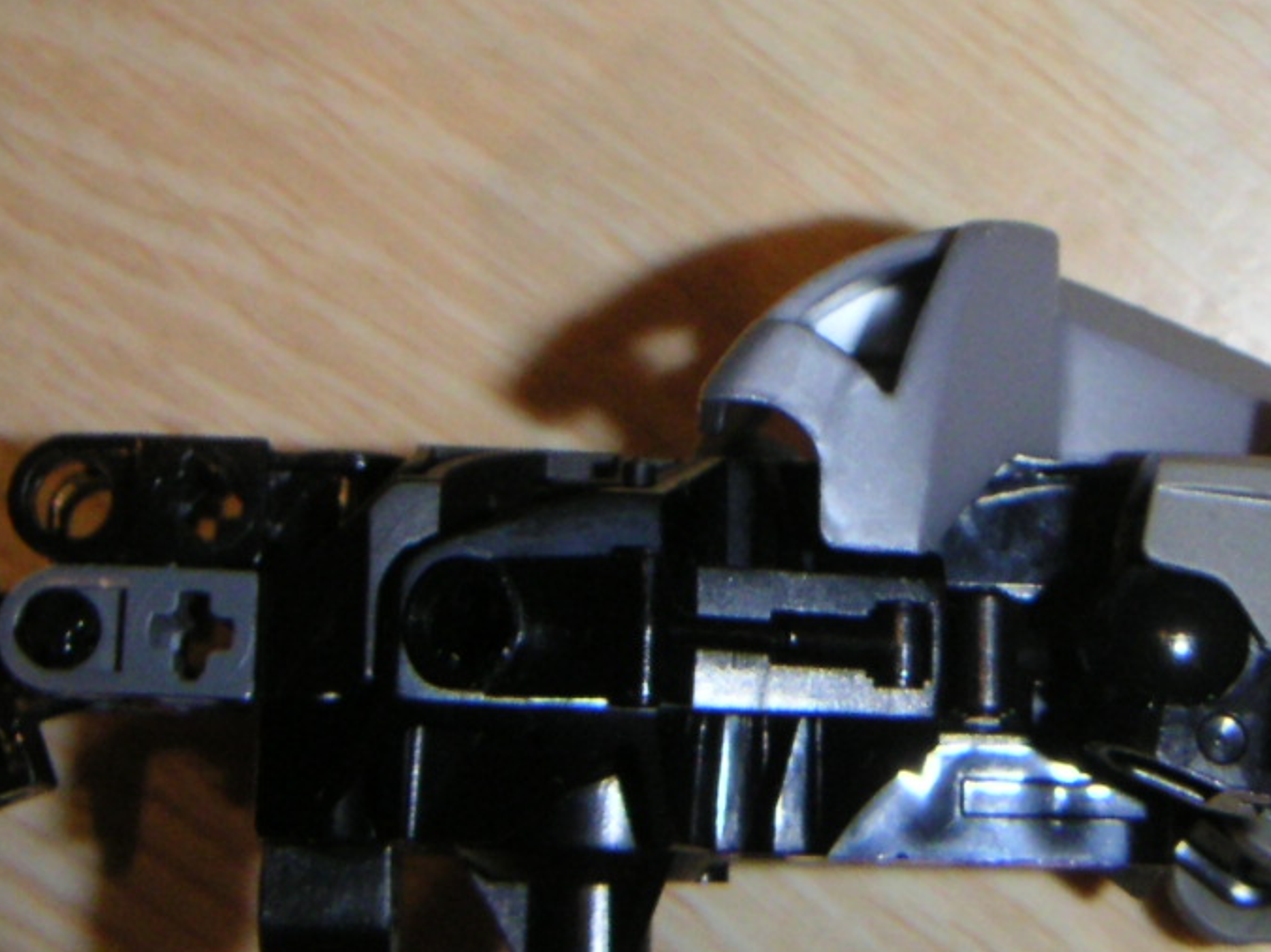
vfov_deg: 19.9
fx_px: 2717
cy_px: 570
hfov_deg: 26.2
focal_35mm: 74
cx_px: 859
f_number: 6.7
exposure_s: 1/45
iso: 200
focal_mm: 5.1
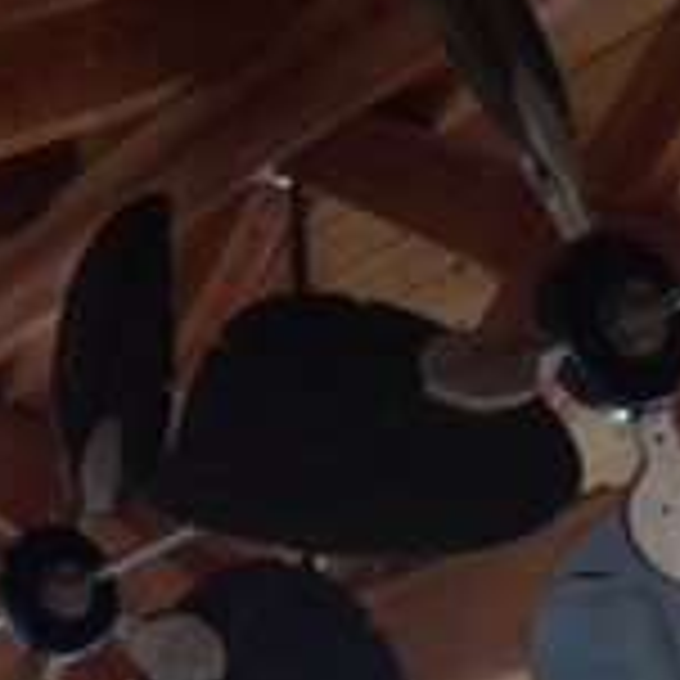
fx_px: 2756
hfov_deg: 13.9
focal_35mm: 124
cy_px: 860
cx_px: 14
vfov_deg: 13.6
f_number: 2.4
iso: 64
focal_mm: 4.12
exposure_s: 1/60
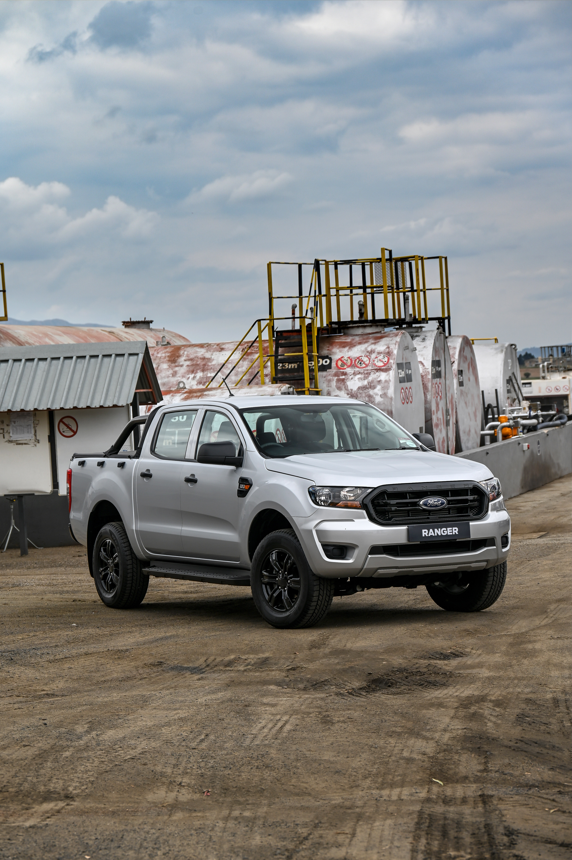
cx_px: 286
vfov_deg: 22.4
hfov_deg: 15.0
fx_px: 2172
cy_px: 430
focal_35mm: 91
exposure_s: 1/200
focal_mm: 91
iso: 100
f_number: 6.3
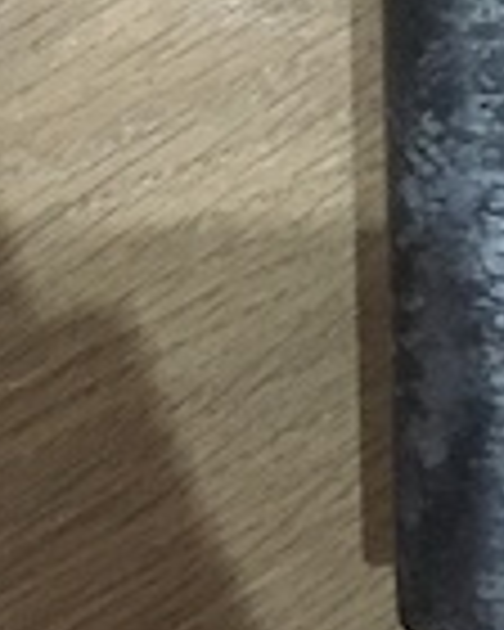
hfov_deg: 9.5
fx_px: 3021
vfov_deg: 10.1
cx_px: 459
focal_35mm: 162
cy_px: -972
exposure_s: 1/33
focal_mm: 4.15
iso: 200
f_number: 2.2
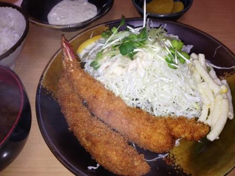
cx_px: 118
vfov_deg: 40.7
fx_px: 238
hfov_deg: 52.6
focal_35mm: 35
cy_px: 88
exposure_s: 1/51
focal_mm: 4.28
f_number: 2.4
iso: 64
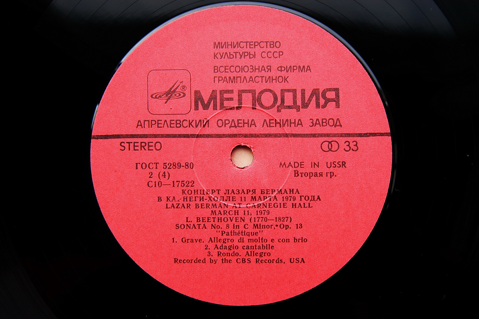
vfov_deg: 25.7
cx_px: 240
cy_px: 160
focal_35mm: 52
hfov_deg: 37.9
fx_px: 698
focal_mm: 35
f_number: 5
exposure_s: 1/80
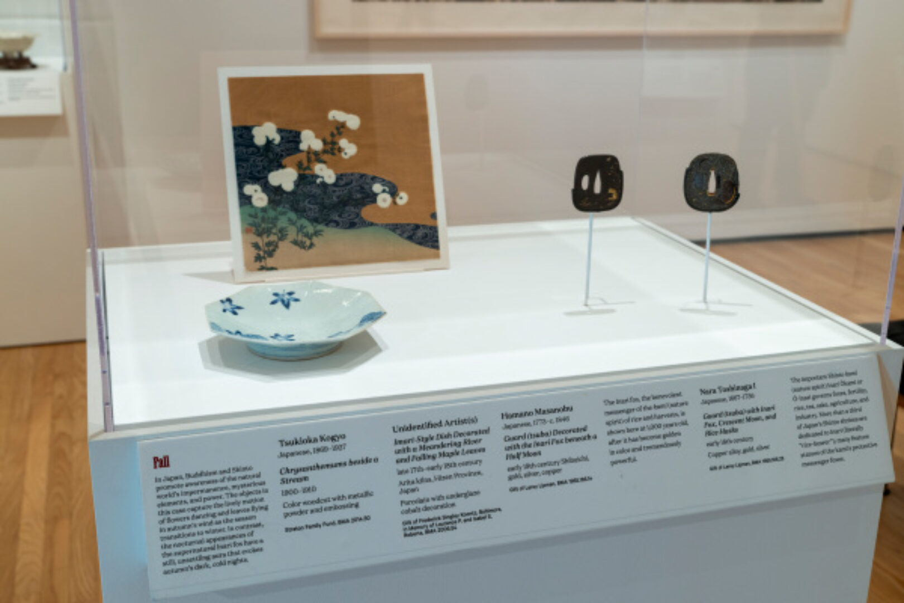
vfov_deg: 30.5
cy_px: 302
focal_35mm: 44
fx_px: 1105
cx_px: 452
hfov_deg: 44.5
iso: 400
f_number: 8
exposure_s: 1/4
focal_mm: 44
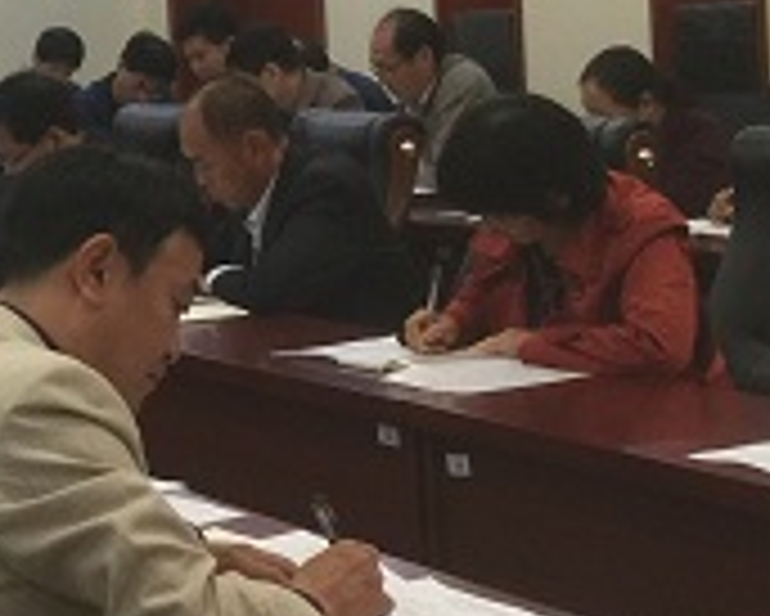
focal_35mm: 116
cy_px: 245
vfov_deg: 13.3
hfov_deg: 15.9
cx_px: -185
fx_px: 2645
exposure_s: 1/17
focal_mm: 4.15
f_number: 2.2
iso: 64
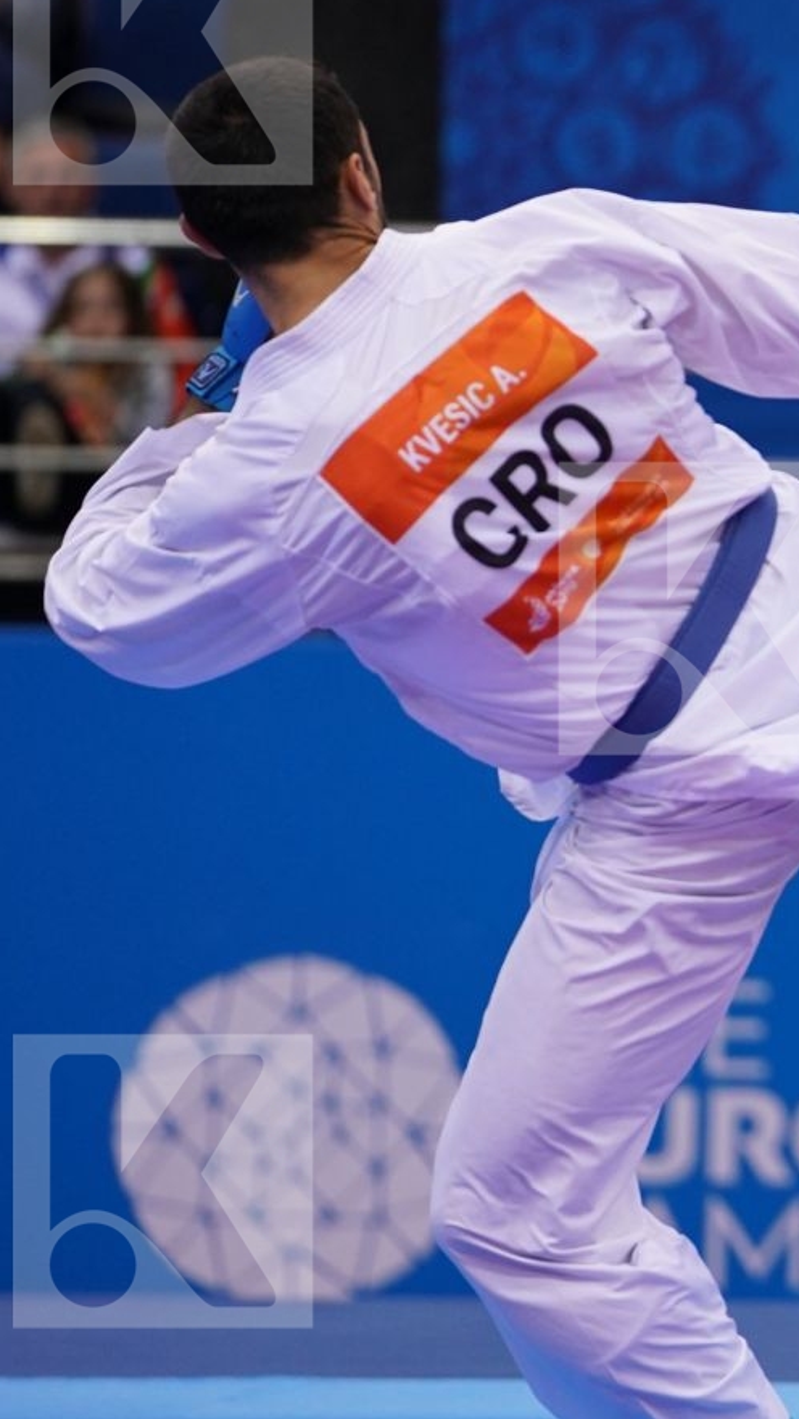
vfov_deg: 5.2
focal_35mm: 415
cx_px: 1255
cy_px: 609
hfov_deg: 2.9
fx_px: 15620
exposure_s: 1/1000
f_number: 2.8
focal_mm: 194
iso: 1250
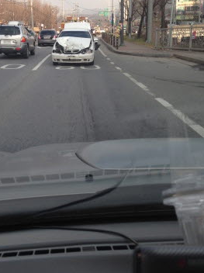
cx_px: 64
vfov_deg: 41.2
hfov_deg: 31.1
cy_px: 123
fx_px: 362
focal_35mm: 46
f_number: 2.4
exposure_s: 1/190
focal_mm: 4.12
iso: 50
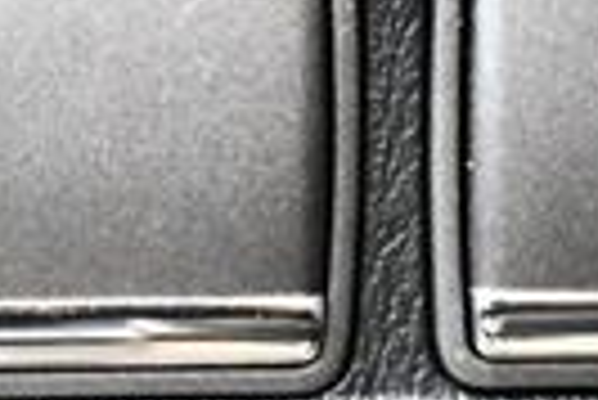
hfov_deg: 8.5
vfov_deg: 5.7
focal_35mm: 241
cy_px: 634
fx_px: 4008
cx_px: 162
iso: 12800
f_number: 4
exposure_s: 1/40
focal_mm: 25
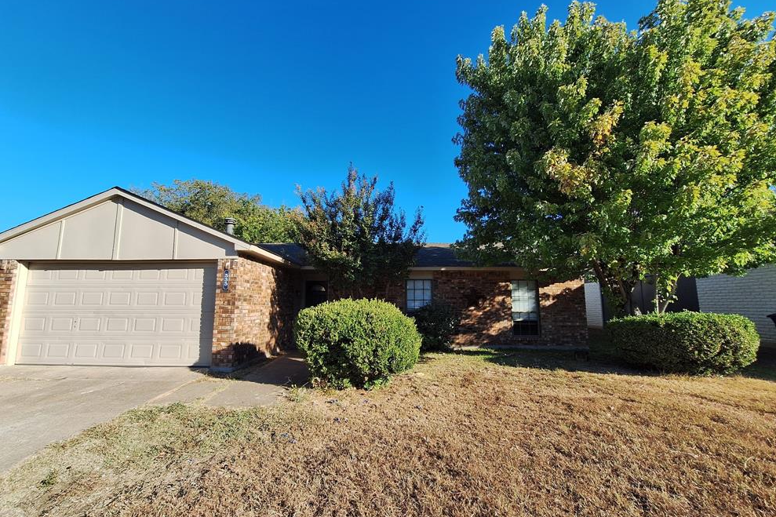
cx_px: 376
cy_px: 268
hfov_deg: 104.2
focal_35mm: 14
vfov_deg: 81.2
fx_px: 302
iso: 40
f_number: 2.2
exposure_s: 1/864
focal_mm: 1.74
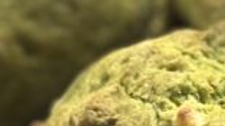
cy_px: 321
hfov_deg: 5.9
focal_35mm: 369
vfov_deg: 3.2
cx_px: 47
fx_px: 2200
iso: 64
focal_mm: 5.96
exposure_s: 1/60
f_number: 1.6
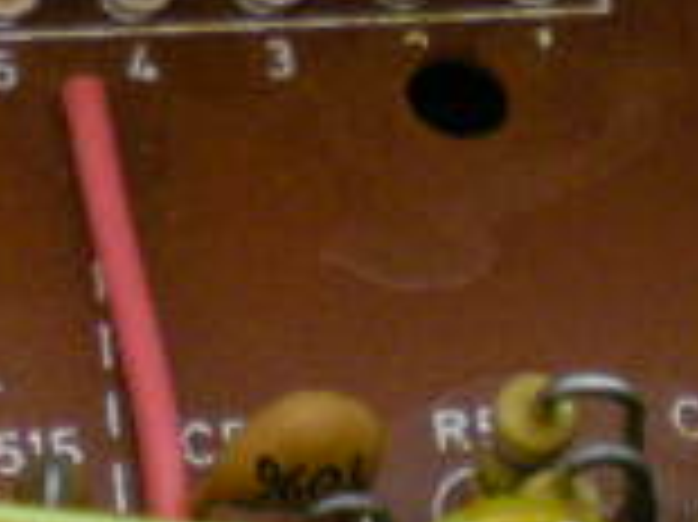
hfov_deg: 10.7
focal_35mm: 182
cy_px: -436
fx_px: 3667
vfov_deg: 7.9
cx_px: -113
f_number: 3.5
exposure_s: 1/8
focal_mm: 7.4
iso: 304
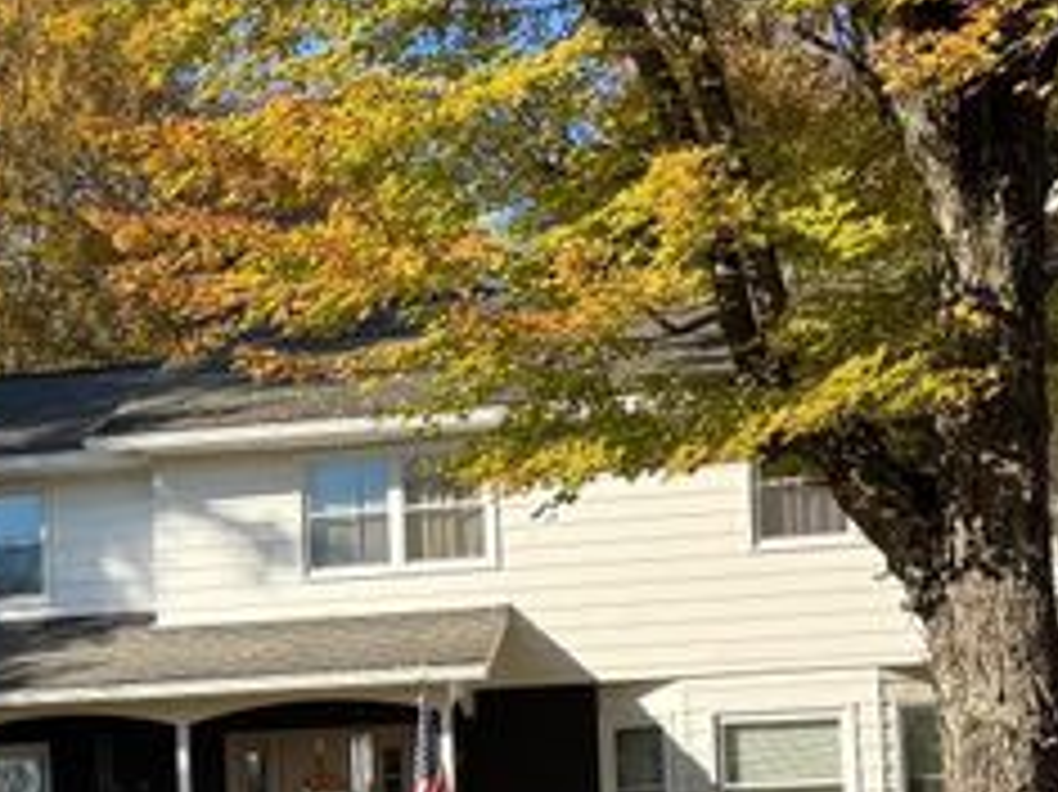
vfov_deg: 28.5
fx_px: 1558
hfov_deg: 36.1
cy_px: 466
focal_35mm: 51
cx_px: 194
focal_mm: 6.76
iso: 80
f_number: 1.78
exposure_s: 1/1980
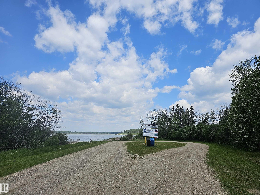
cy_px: 98
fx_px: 173
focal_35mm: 23
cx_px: 130
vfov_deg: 58.9
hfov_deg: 73.9
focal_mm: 6.3
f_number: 1.7
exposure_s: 1/1339
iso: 10
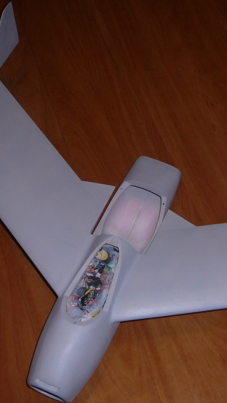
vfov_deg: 38.5
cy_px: 210
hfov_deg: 22.1
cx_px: 155
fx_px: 578
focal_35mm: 54
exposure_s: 1/30
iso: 100
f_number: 2.8
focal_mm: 5.2
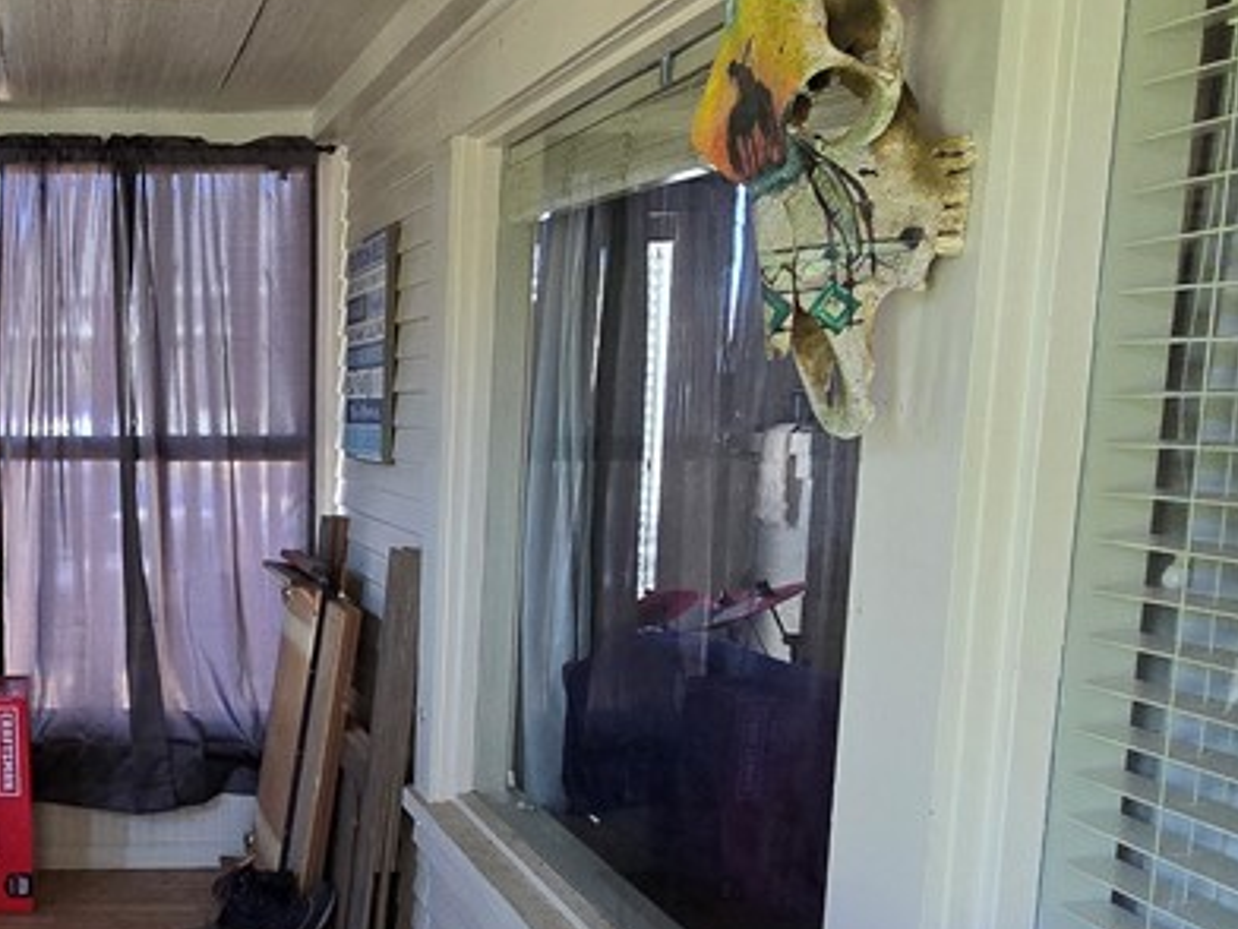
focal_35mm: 34
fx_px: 1216
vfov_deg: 41.5
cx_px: 57
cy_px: 569
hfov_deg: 46.8
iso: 320
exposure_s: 1/100
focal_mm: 2.2
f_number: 2.2
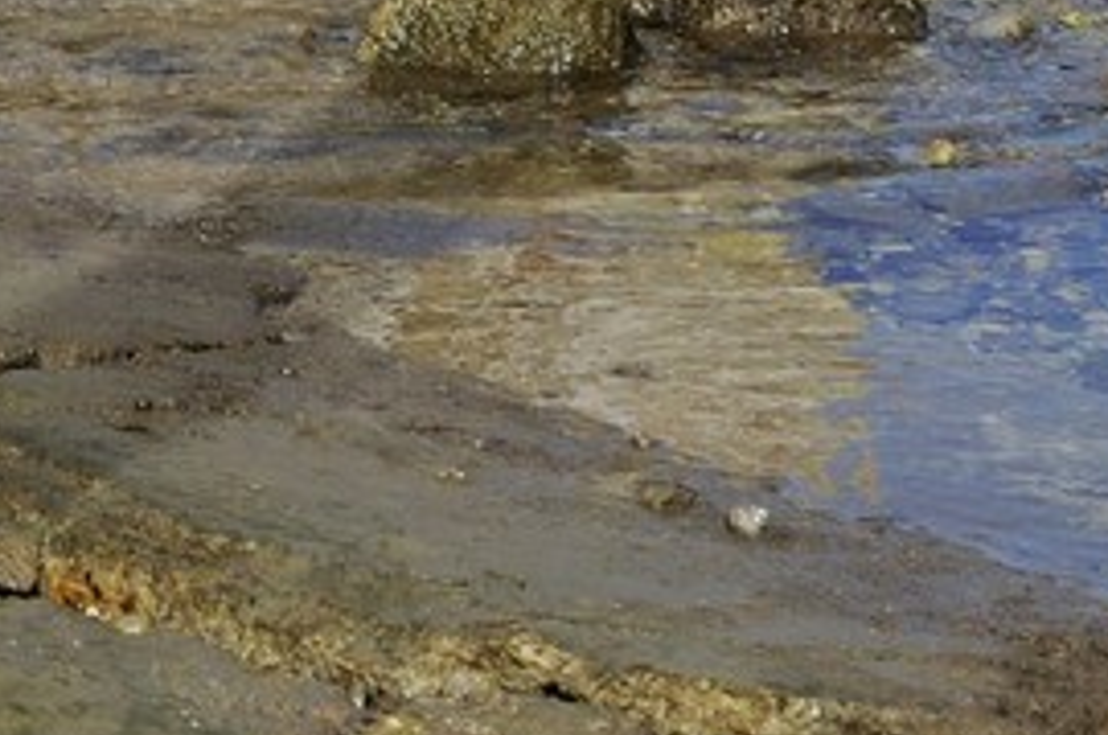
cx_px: -673
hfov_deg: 10.7
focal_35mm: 184
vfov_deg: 7.0
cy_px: -1055
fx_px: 5653
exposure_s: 1/200
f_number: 11
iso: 200
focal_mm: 31
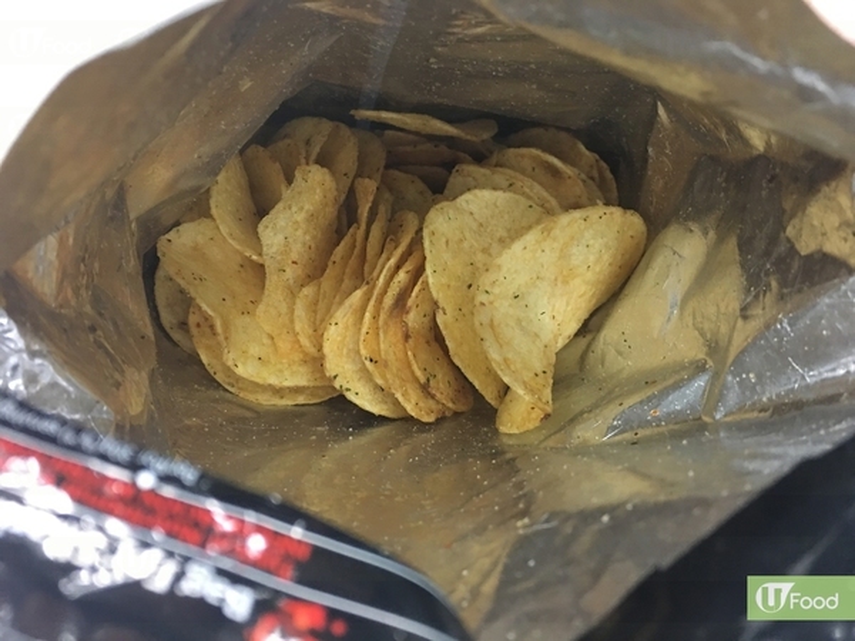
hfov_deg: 61.7
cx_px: 428
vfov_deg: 48.2
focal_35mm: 29
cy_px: 320
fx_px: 716
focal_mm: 4.15
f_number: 2.2
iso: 80
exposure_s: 1/10
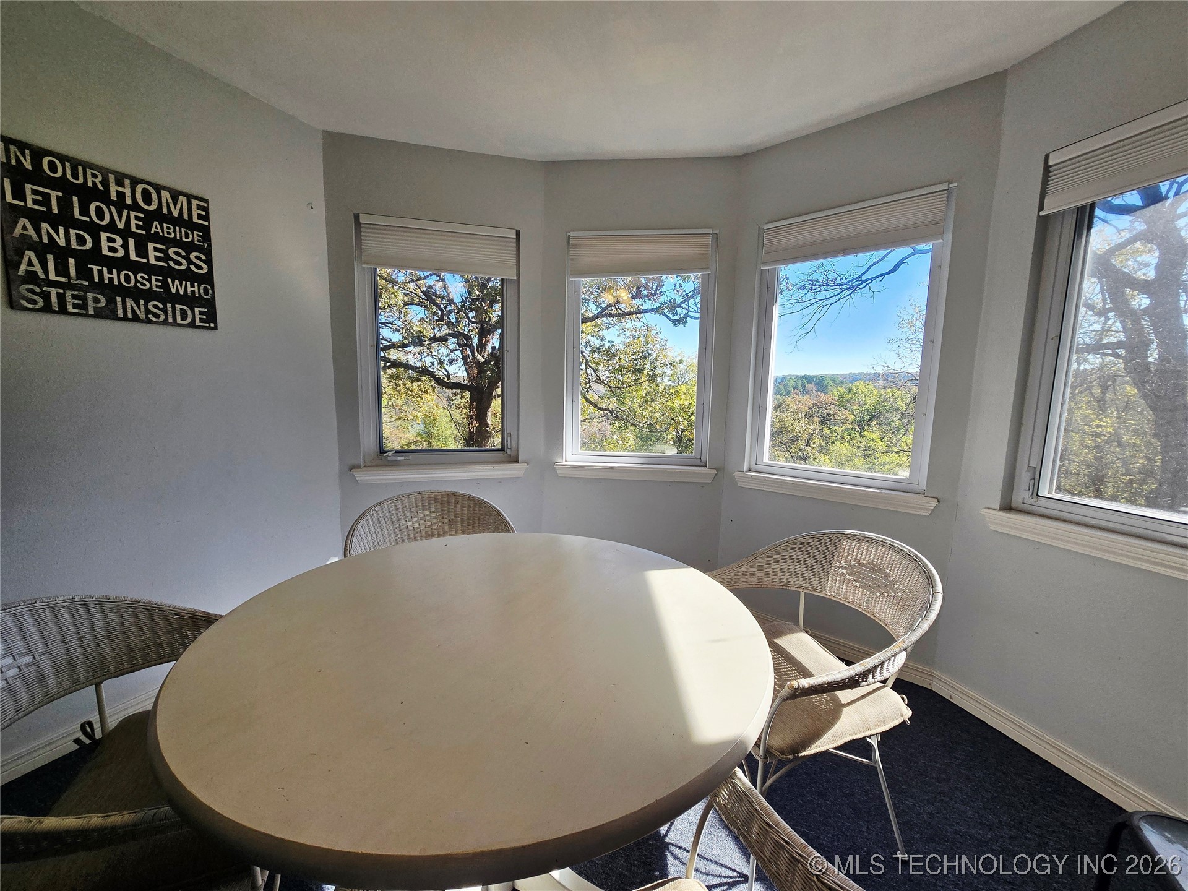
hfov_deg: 106.2
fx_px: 446
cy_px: 446
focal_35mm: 13
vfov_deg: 89.9
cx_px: 594
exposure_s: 1/500
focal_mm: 2.2
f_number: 2.2
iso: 50
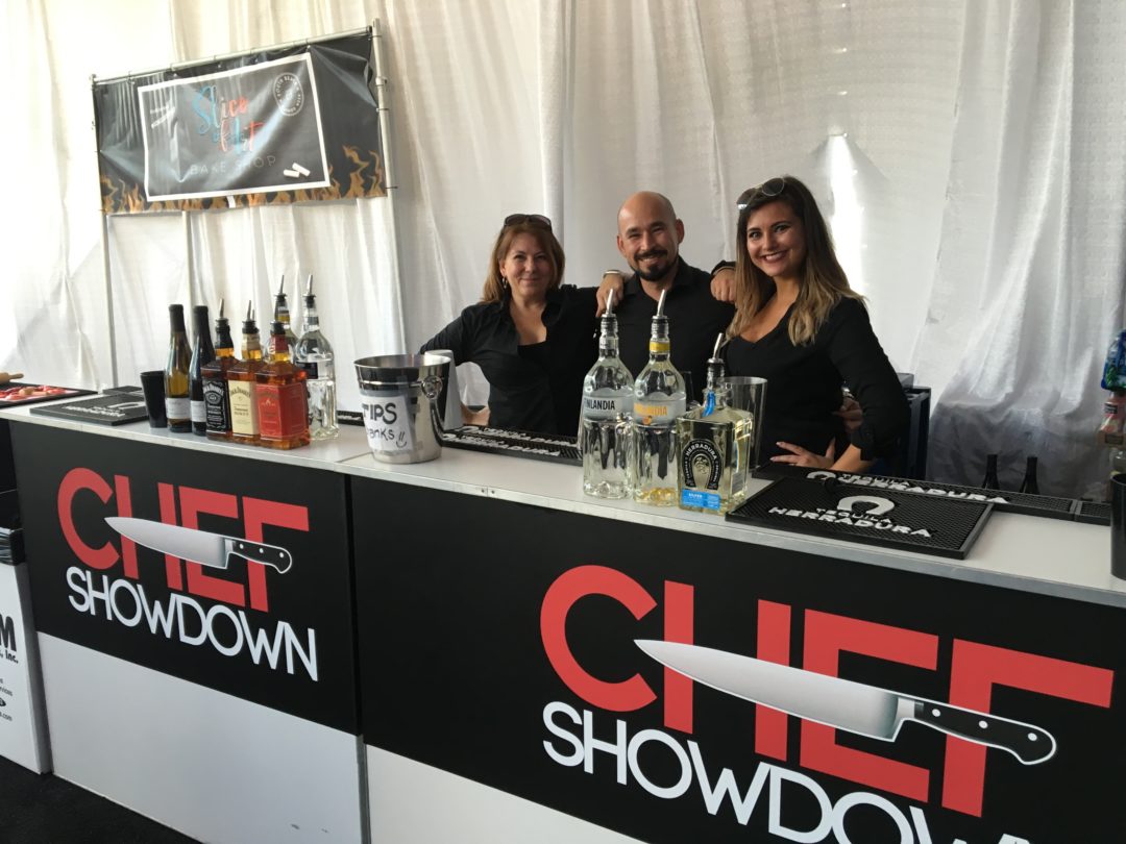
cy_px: 422
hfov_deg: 61.7
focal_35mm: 29
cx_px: 563
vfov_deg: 48.2
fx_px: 943
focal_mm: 4.15
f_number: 2.2
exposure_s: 1/30
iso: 64
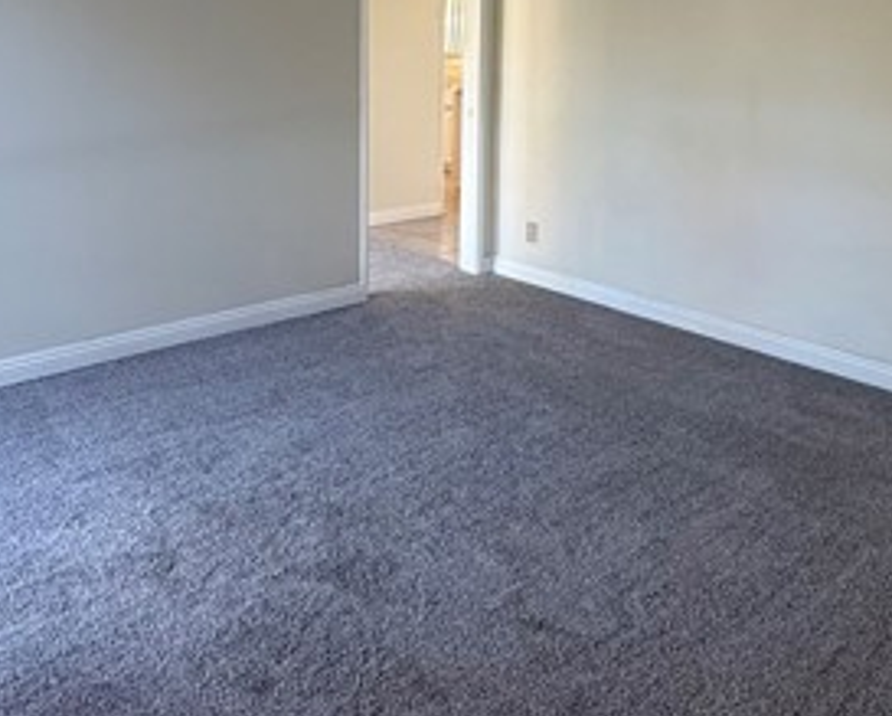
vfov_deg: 43.2
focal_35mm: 32
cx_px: 343
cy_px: 121
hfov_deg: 55.1
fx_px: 846
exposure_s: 1/99
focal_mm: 2.22
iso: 200
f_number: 2.2
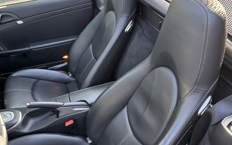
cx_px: 81
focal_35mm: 36
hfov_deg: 53.2
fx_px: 228
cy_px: 78
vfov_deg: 35.3
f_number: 1.78
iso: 100
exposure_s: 1/121
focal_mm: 6.86
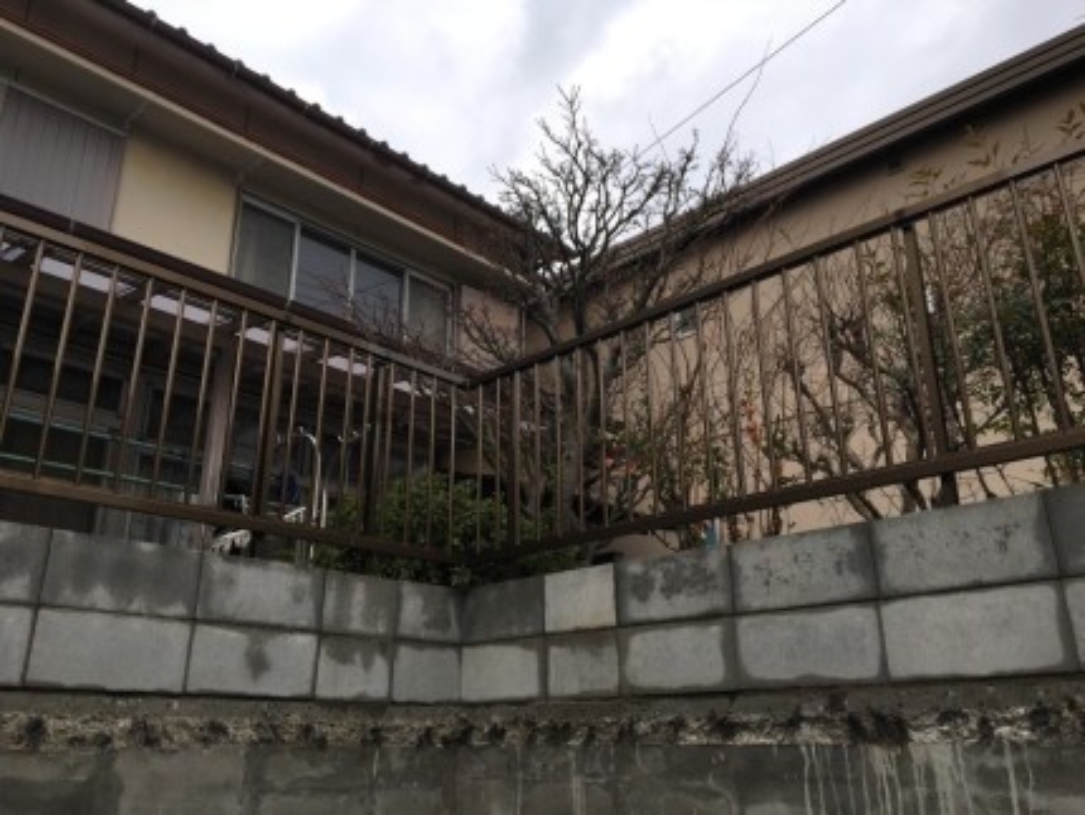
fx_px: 909
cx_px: 542
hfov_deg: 61.6
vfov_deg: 48.3
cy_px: 408
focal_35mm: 29
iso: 25
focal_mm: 4.15
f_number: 2.2
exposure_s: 1/478
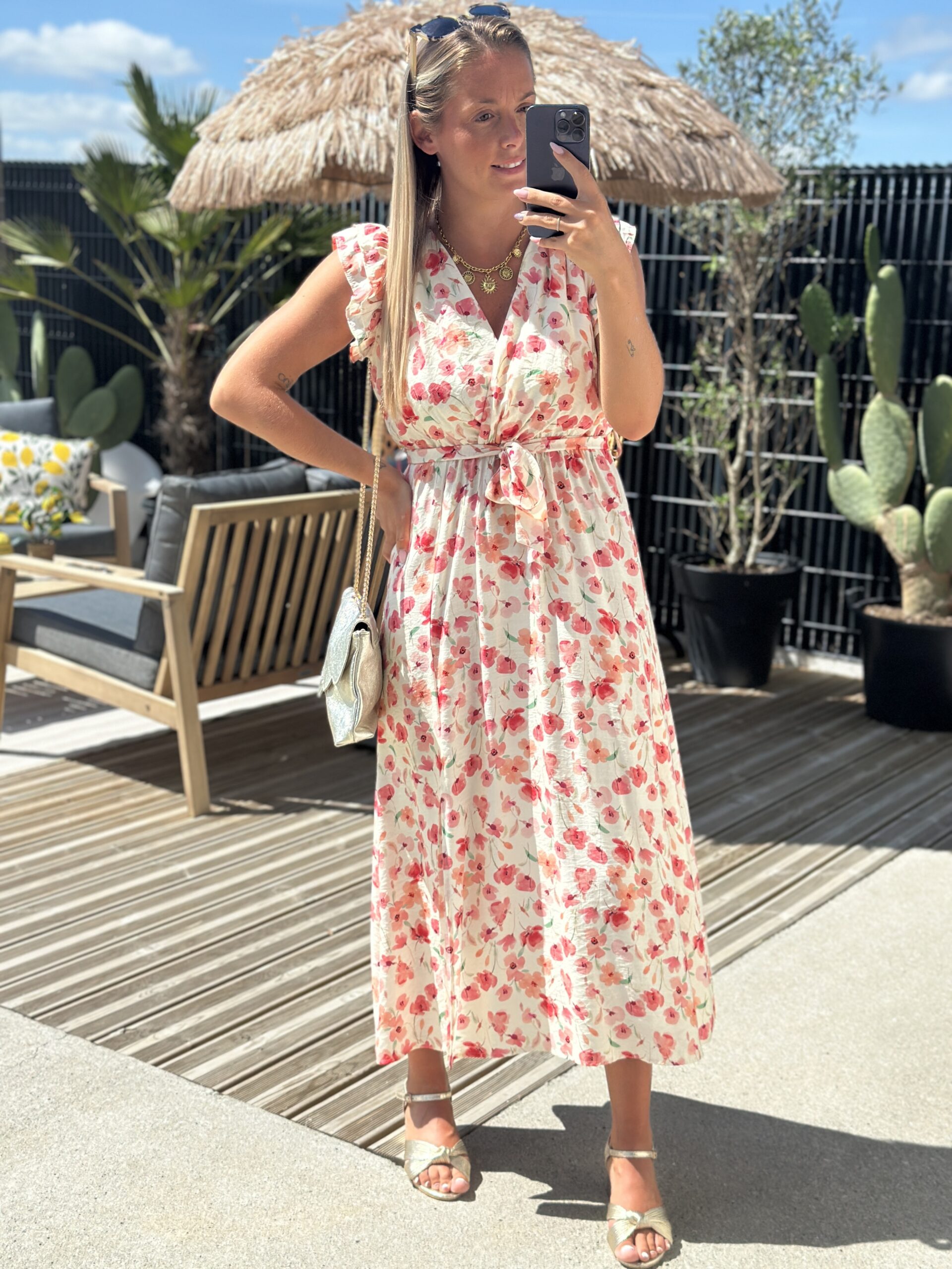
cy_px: 634
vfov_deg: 39.7
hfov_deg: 30.3
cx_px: 476
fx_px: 1760
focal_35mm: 48
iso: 100
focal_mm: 6.86
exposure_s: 1/5000
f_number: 1.78
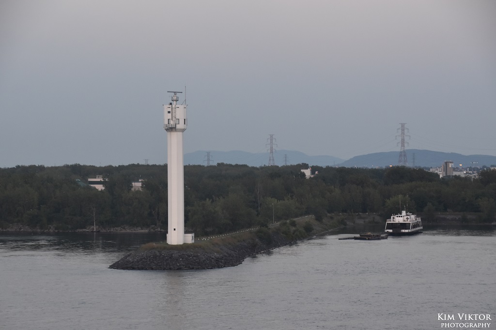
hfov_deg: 16.1
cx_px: 248
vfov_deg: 10.7
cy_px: 165
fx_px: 1756
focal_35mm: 128
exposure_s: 1/125
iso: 900
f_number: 5.6
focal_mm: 85
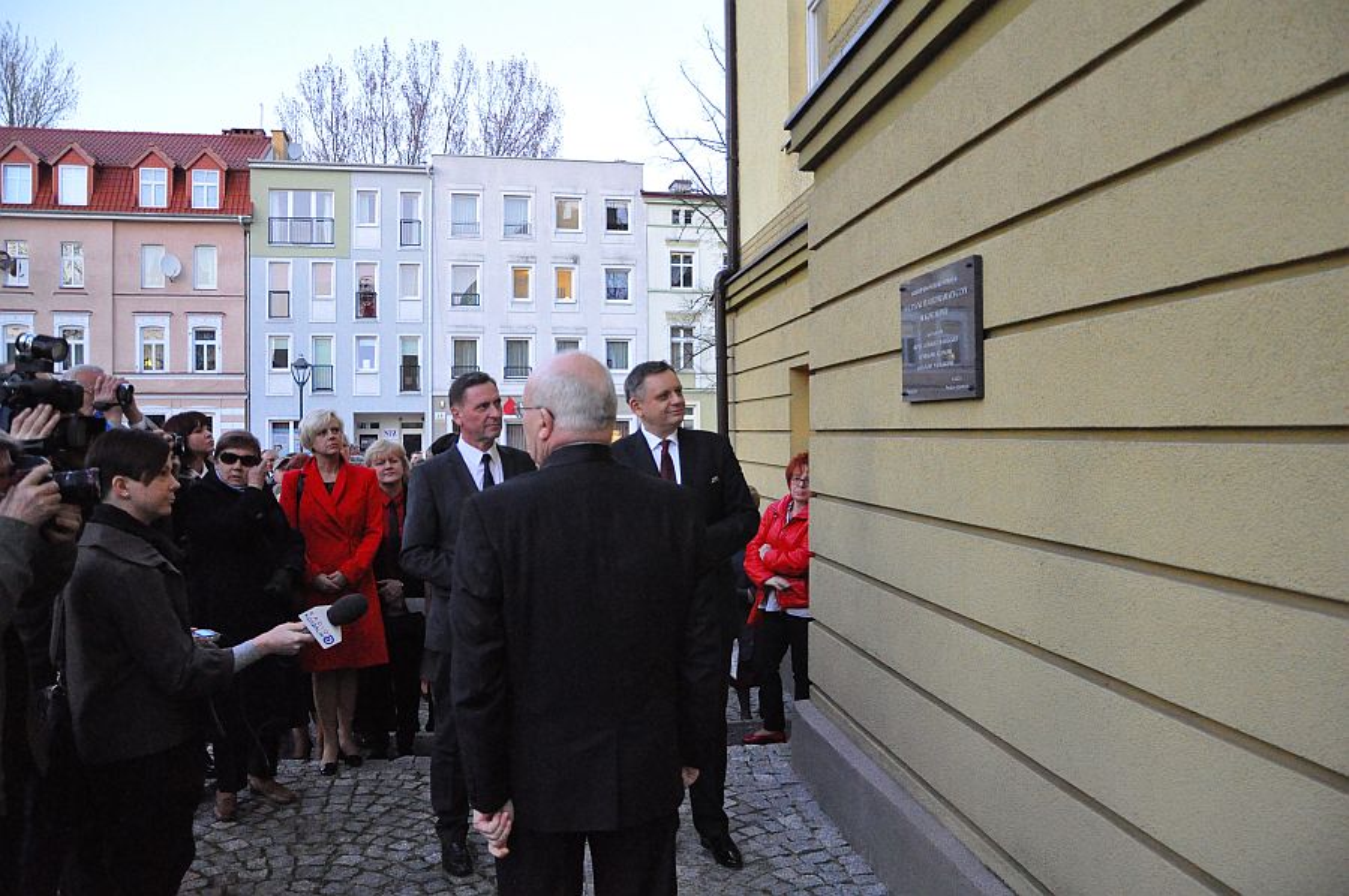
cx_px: 674
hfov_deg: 67.4
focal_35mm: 27
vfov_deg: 47.8
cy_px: 448
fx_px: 1011
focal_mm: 18
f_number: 3.5
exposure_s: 1/90
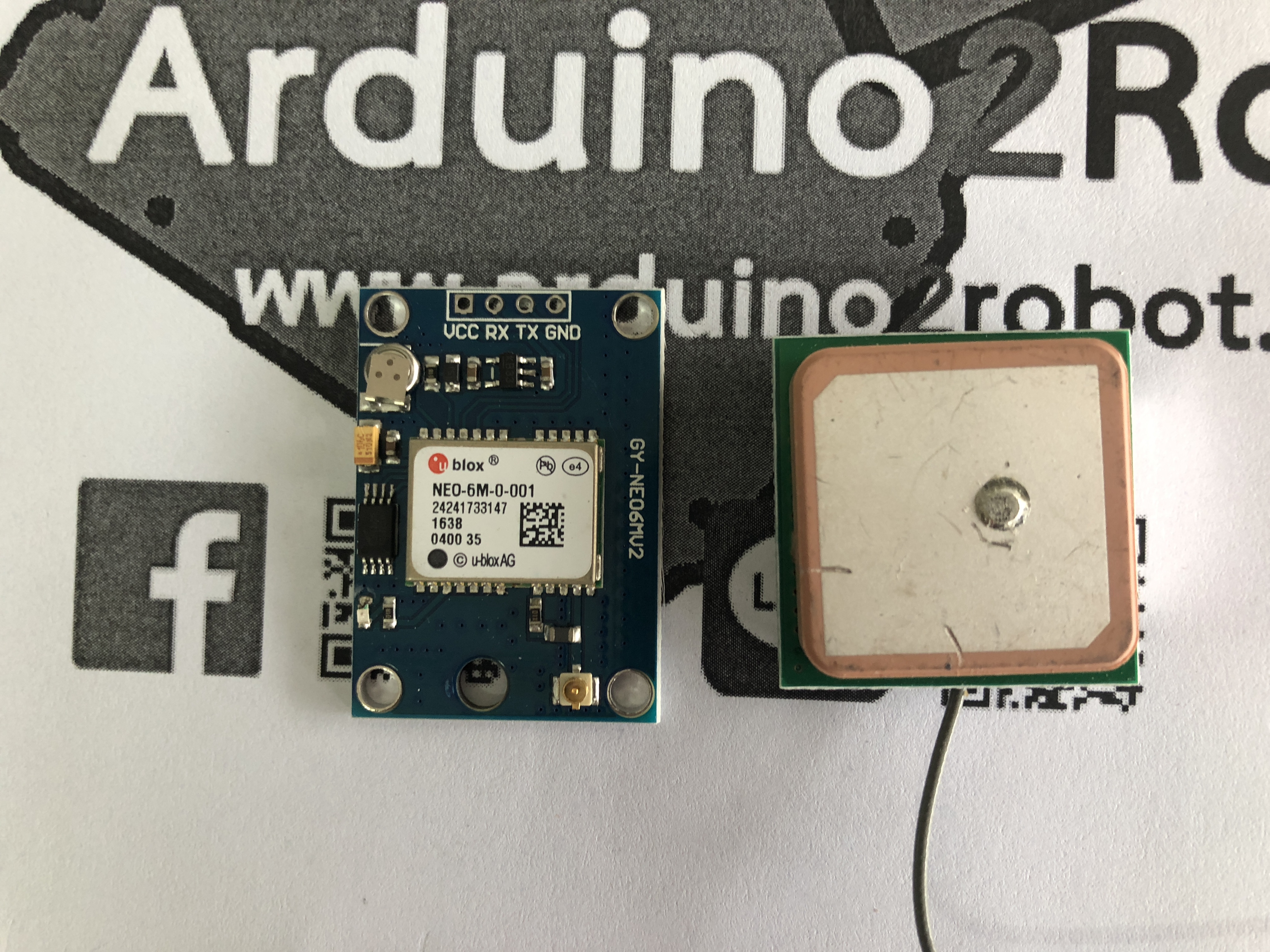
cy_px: 476
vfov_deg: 49.7
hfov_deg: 63.4
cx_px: 635
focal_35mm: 28
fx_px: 1027
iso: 50
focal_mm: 3.99
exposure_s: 1/17
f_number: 1.8
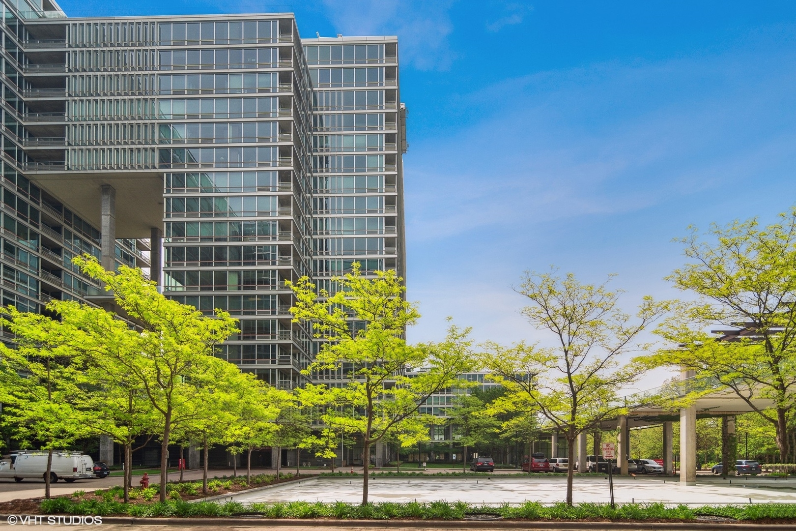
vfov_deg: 67.4
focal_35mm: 18
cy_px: 266
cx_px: 398
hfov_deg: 90.0
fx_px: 398
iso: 200
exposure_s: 1/1000
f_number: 8
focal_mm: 12
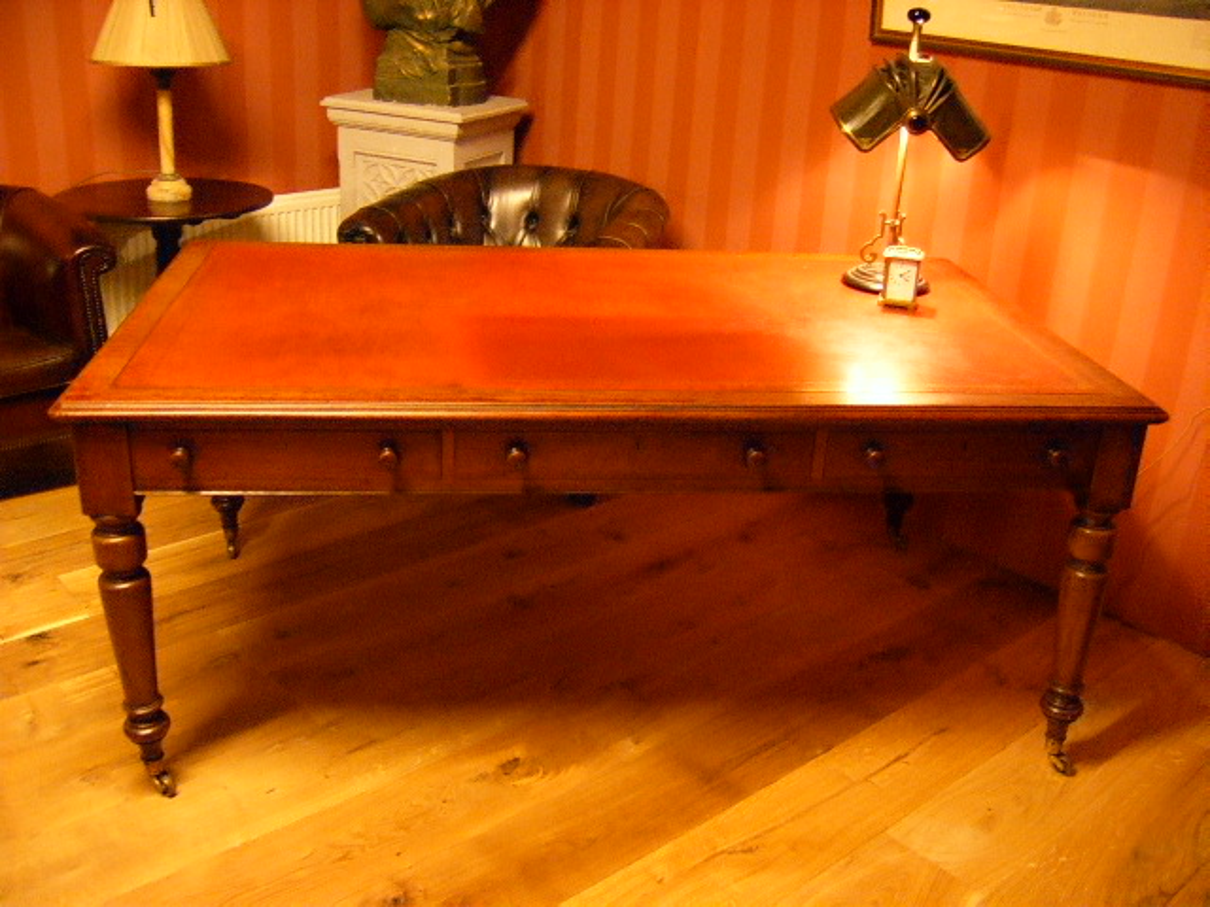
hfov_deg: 52.6
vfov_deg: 40.7
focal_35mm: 35
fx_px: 1223
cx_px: 605
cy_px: 454
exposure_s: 1/3
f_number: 2.8
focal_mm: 5.8
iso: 100
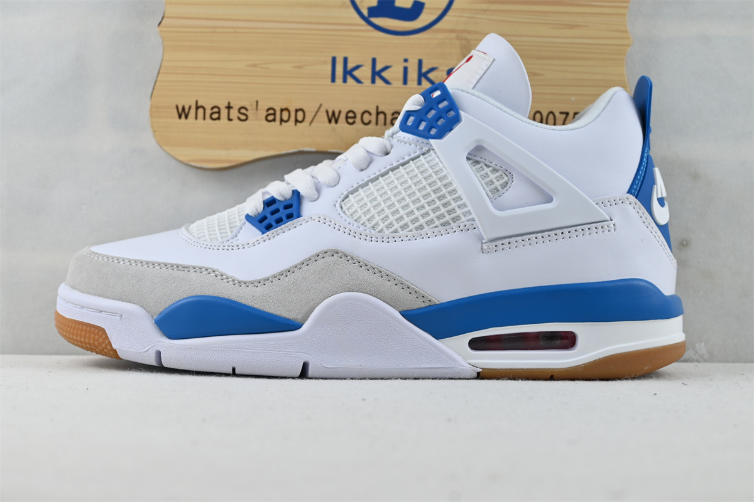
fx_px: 1021
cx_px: 377
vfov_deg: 27.7
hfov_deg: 40.5
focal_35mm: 49
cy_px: 251
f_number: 5
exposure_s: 1/60
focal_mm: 32.5
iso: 100
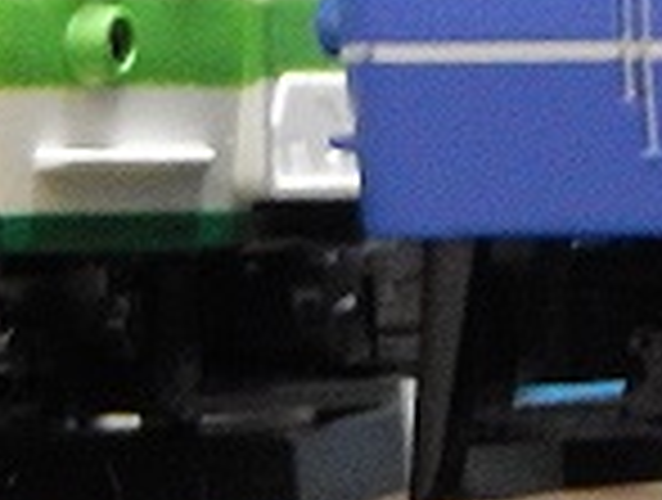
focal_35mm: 451
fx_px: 8646
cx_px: 554
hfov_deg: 4.4
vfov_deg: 3.3
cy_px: 88
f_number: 5.2
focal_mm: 17
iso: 800
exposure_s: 1/5
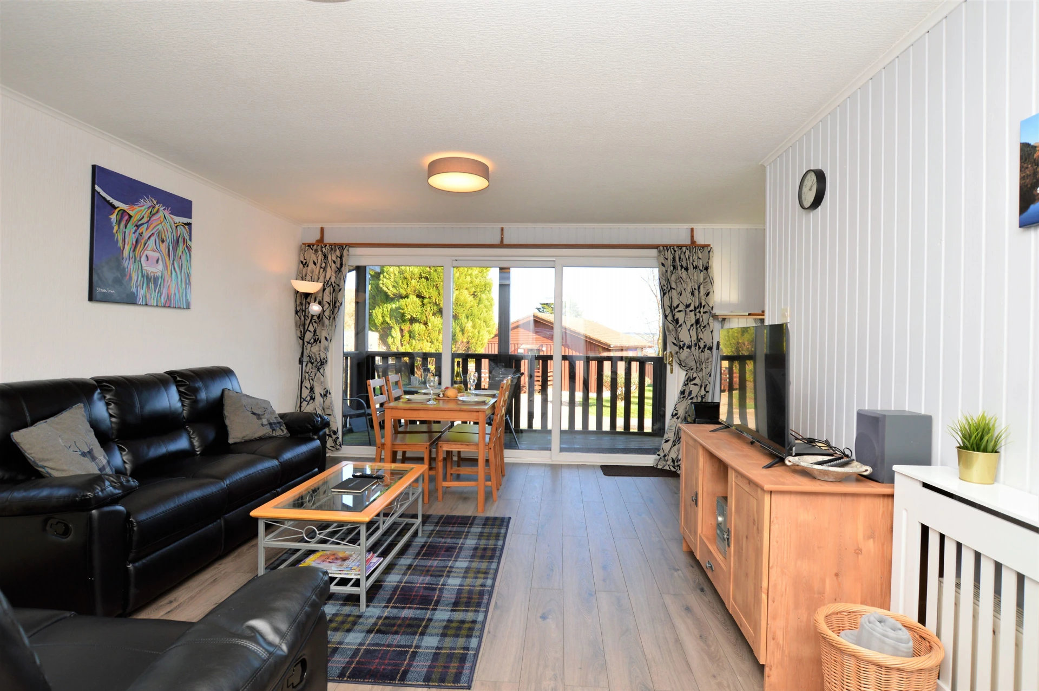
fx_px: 476
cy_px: 346
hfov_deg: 95.0
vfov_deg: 71.9
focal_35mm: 16
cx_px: 520
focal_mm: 11
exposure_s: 1/125
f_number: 5.6
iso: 220
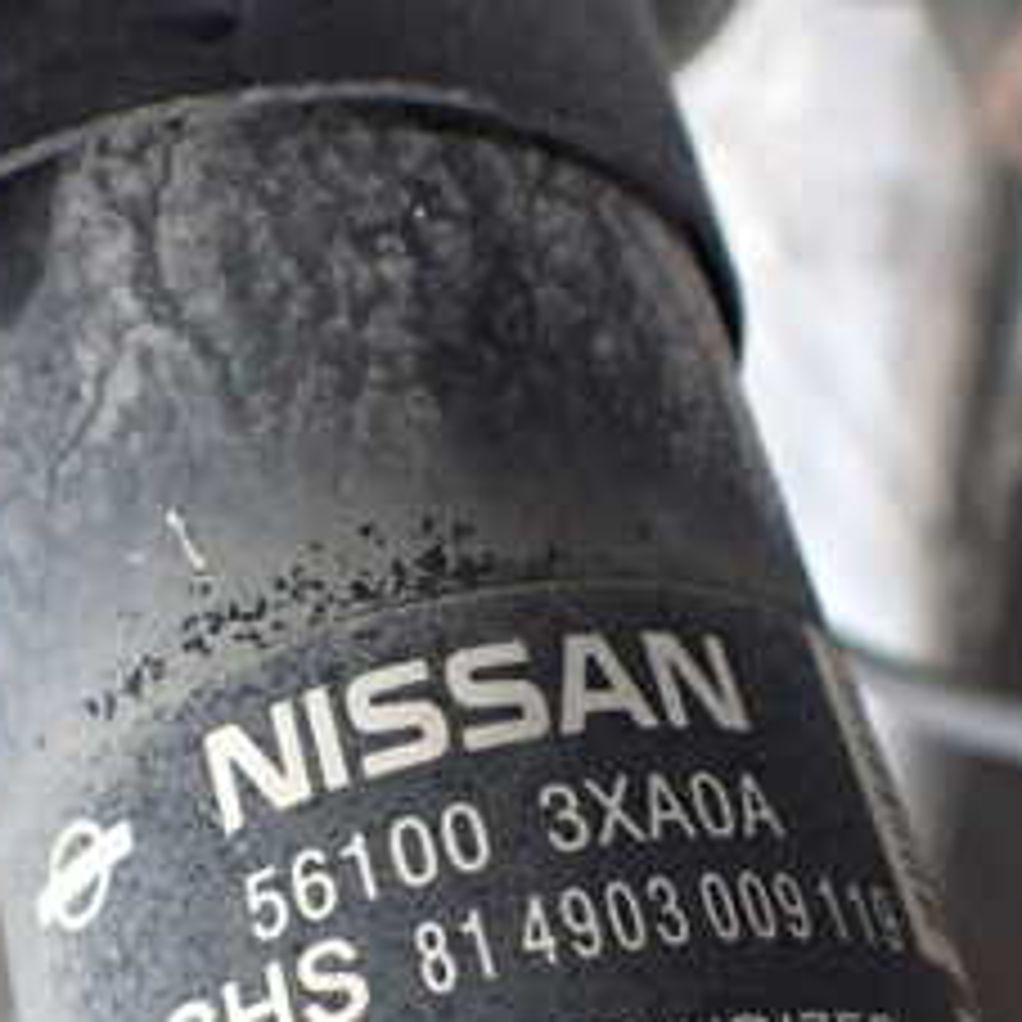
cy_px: 869
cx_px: 351
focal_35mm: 70
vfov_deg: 24.1
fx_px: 2338
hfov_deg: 24.5
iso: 800
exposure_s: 1/60
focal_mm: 5.4
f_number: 2.3
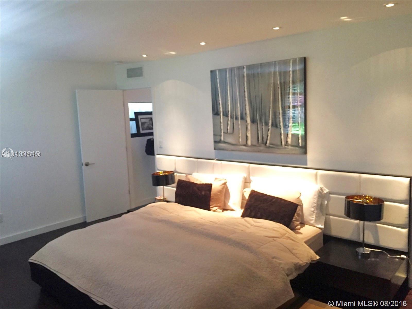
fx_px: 345
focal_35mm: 29
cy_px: 154
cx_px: 206
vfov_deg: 48.2
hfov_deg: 61.7
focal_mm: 4.15
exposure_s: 1/30
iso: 200
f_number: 2.2
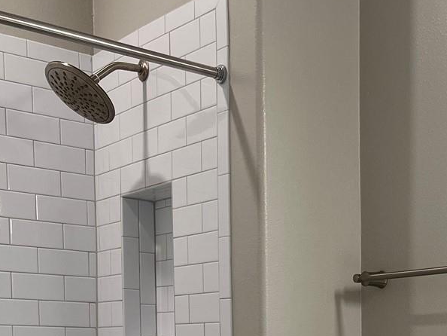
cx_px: 428
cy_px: 417
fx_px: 904
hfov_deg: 26.5
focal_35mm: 70
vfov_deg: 19.6
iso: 64
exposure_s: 1/120
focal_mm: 5.7
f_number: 1.5
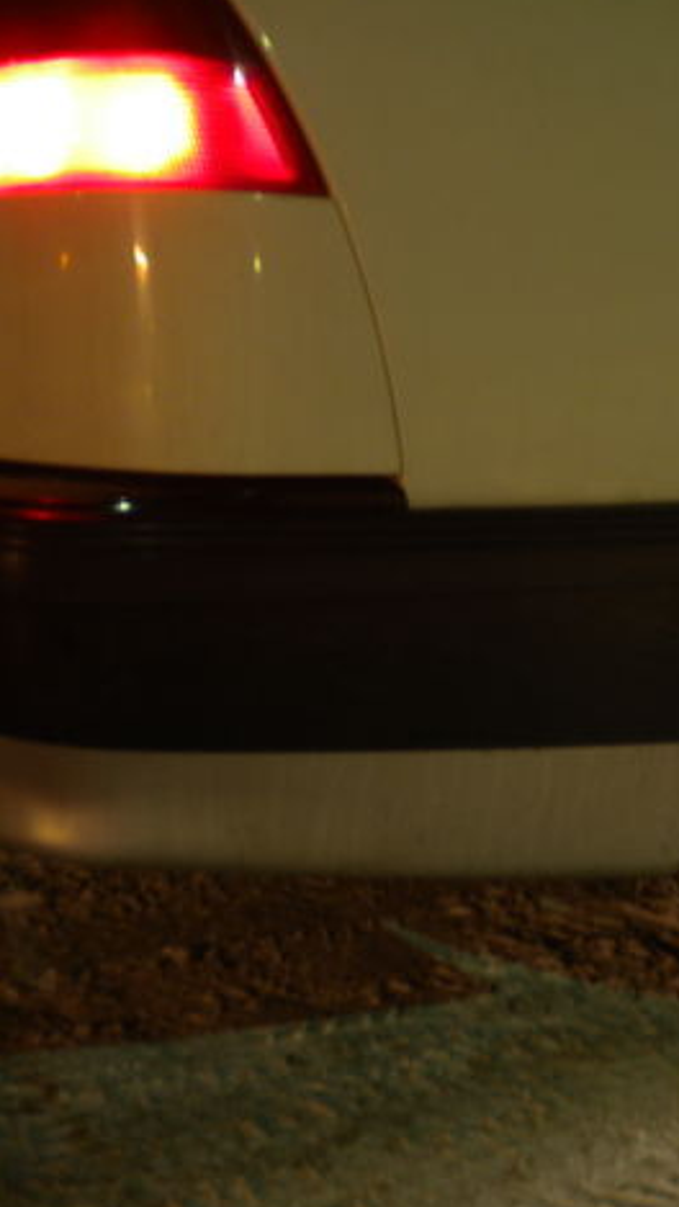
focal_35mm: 52
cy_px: 602
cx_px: 574
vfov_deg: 39.9
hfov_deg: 22.7
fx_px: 1664
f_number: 3.1
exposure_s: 1
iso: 80
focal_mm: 6.3
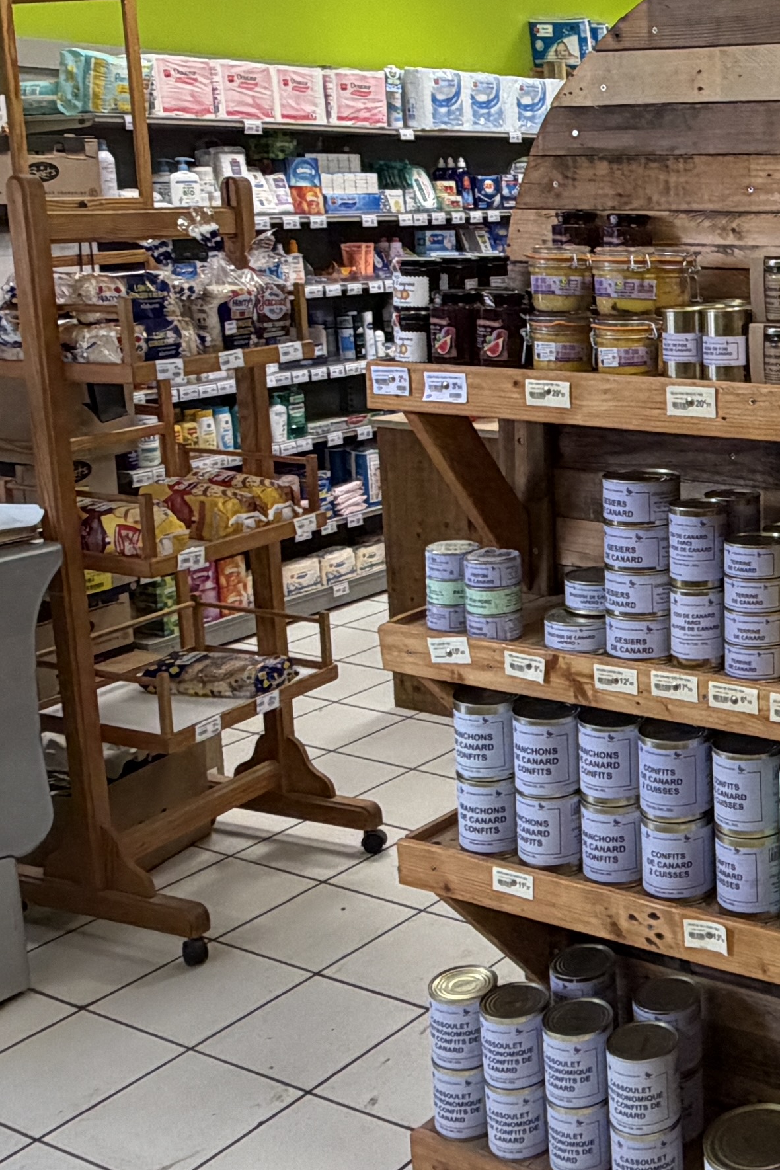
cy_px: 473
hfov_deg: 26.0
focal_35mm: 47
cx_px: 904
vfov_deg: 41.7
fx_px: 1527
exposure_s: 1/100
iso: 200
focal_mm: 2.22
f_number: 2.2
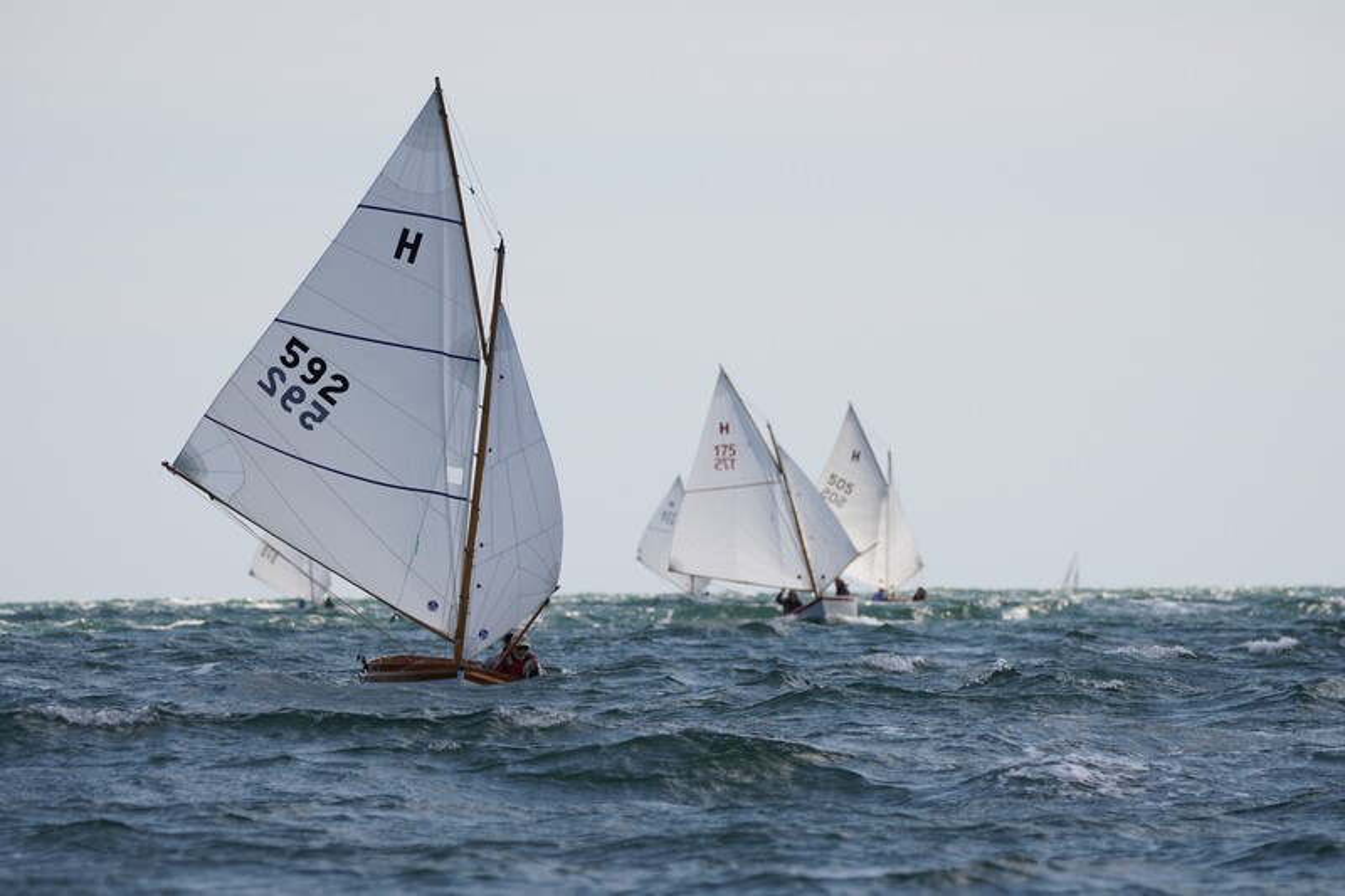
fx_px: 14567
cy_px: 448
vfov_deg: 3.5
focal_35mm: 390
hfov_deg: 5.3
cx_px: 672
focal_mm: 260
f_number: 5.6
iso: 160
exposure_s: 1/1250
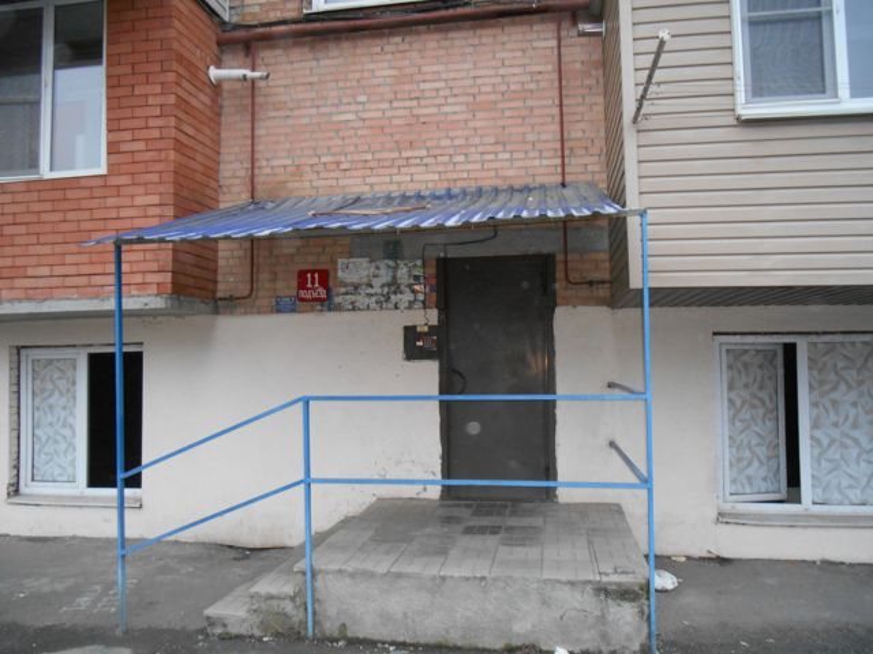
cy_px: 327
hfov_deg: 67.3
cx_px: 436
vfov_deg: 53.1
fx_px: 656
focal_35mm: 26
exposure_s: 1/25
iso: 360
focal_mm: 4.7
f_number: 3.4
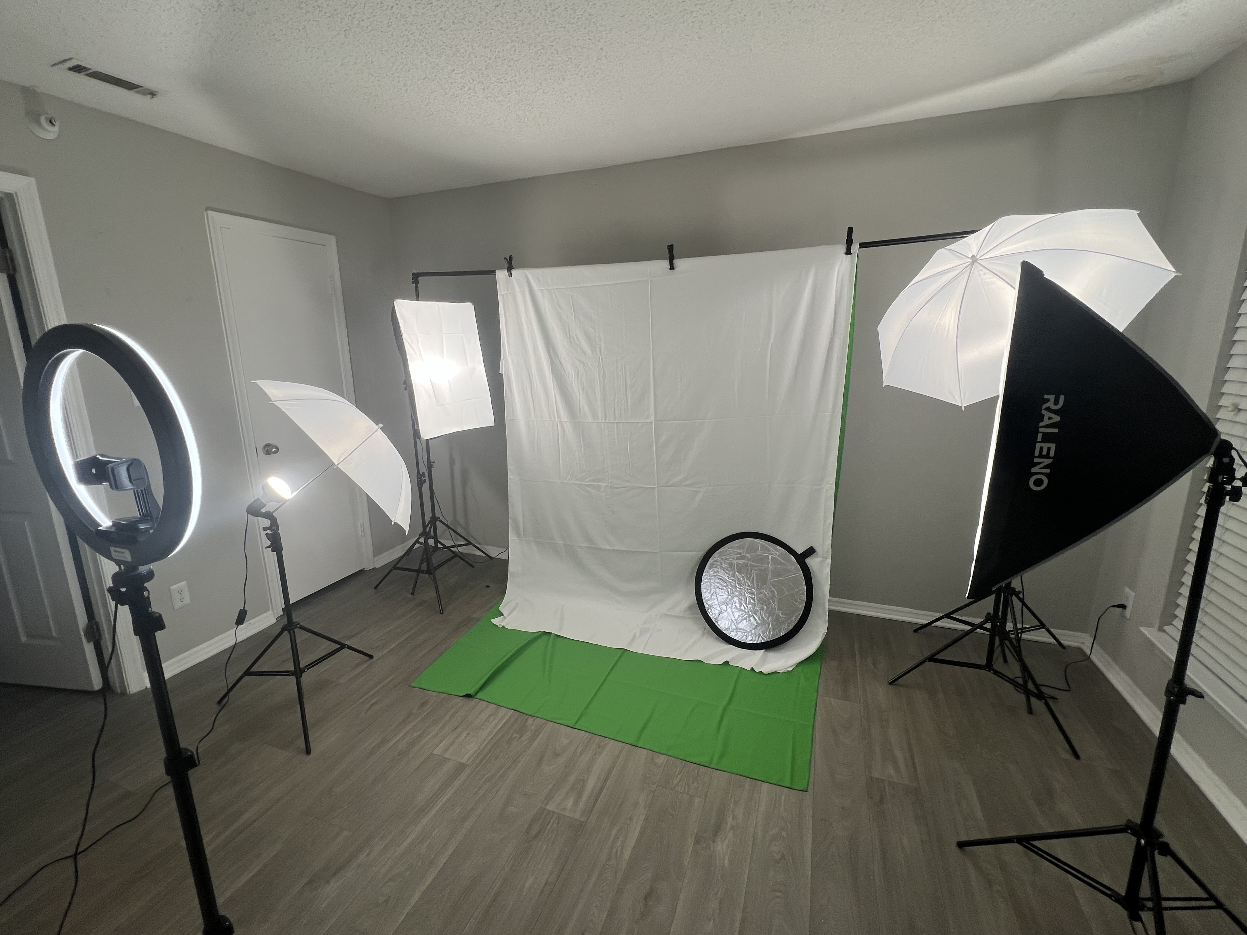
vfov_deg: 85.7
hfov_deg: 102.1
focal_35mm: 14
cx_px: 612
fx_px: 504
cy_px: 465
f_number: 1.8
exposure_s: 1/120
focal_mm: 1.57
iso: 50
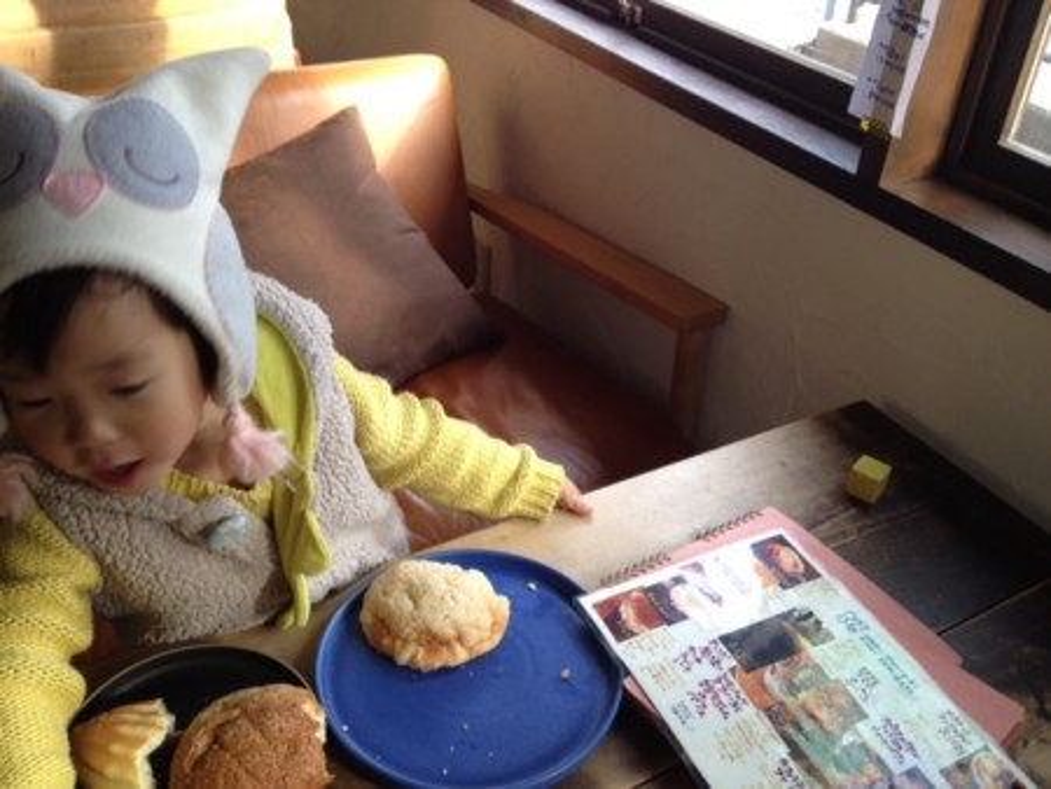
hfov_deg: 52.6
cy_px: 394
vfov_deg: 40.7
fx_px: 1063
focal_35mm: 35
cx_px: 526
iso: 50
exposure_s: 1/40
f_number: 2.4
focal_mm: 4.28
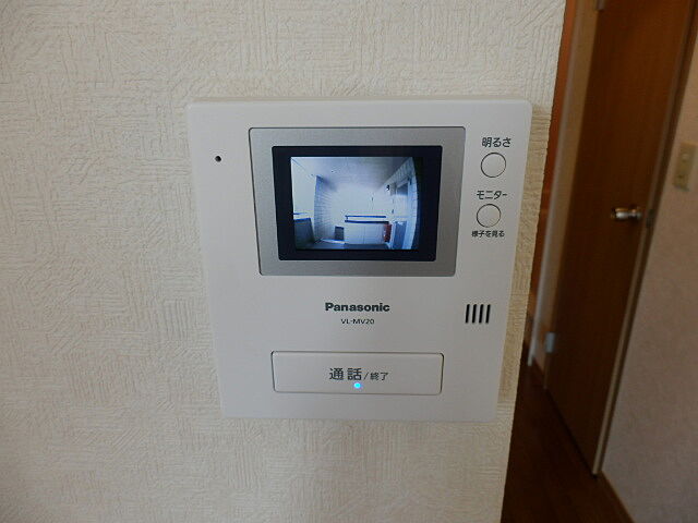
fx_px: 484
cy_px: 262
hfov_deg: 71.6
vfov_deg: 56.8
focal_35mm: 24
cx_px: 349
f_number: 3
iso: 80
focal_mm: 4.2
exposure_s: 1/40
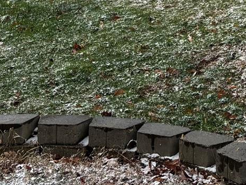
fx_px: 810
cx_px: 342
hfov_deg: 16.1
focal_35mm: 114
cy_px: -119
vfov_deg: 12.2
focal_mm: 5.96
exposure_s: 1/1845
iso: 50
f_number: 1.6
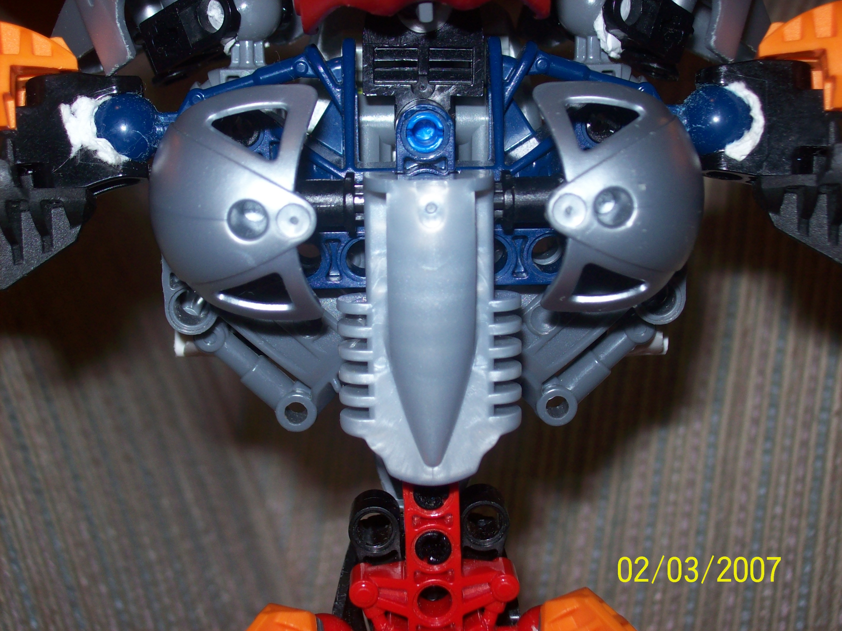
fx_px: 1362
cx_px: 421
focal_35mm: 56
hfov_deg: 34.4
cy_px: 316
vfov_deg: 26.1
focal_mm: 9.4
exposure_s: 1/84.5
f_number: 3.4
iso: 80
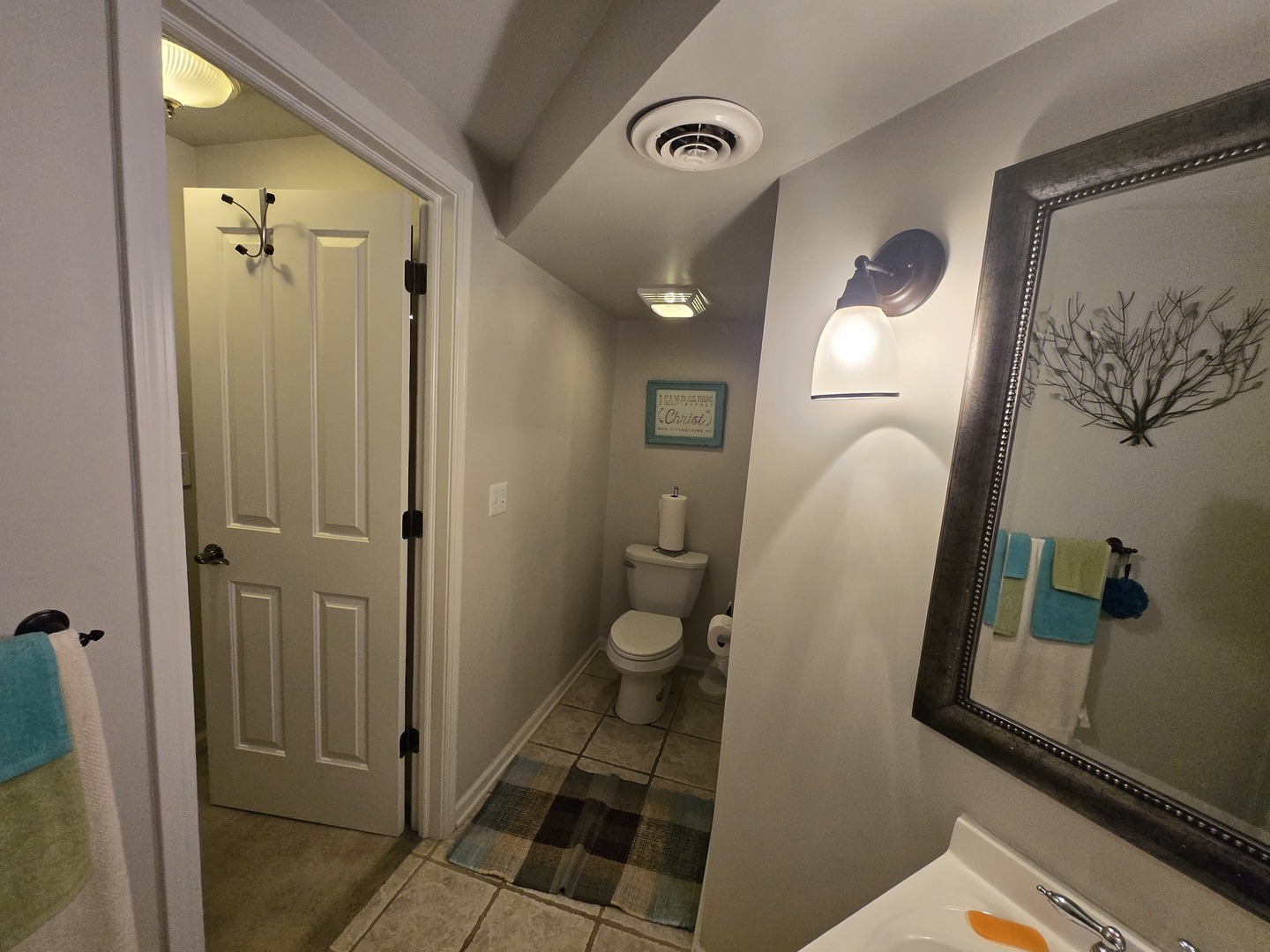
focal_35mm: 13
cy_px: 476
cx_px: 635
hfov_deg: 106.2
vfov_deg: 89.9
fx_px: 477
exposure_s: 1/60
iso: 250
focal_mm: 1.7
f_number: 2.2
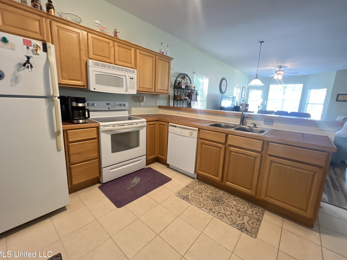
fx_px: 140
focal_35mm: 14
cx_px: 181
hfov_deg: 102.0
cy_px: 127
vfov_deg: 85.7
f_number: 1.8
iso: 640
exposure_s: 1/60
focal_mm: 1.57
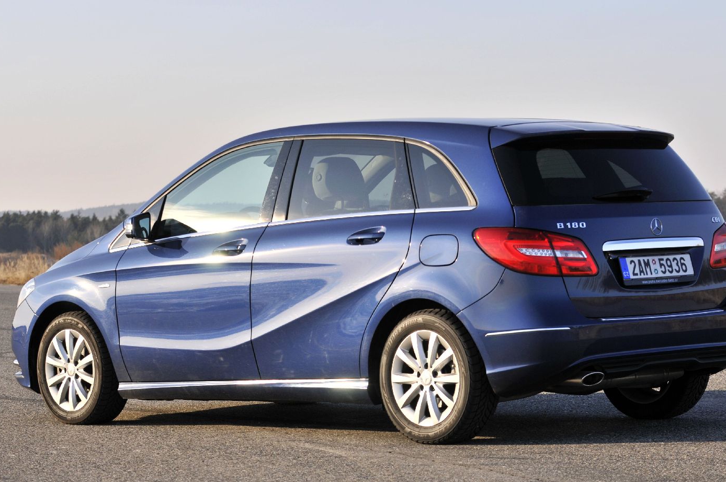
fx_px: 2437
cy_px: 260
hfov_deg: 16.9
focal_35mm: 121
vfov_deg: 11.3
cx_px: 354
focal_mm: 70
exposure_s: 1/640
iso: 200
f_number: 5
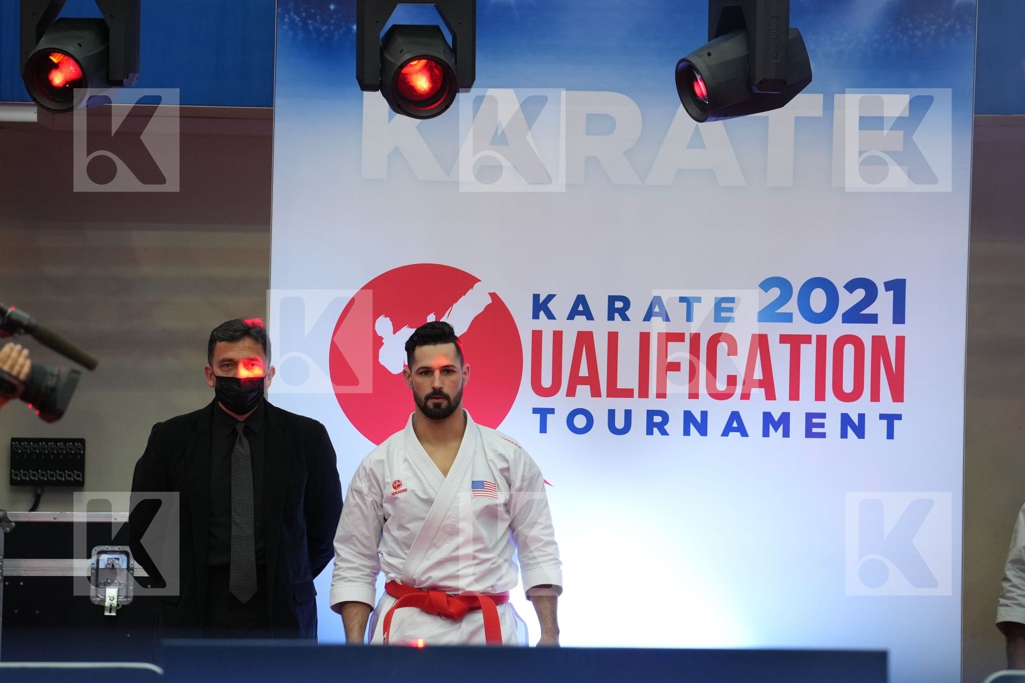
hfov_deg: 6.9
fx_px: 8541
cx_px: 512
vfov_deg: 4.6
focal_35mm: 300
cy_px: 342
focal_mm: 200
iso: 1250
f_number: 2.8
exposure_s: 1/500
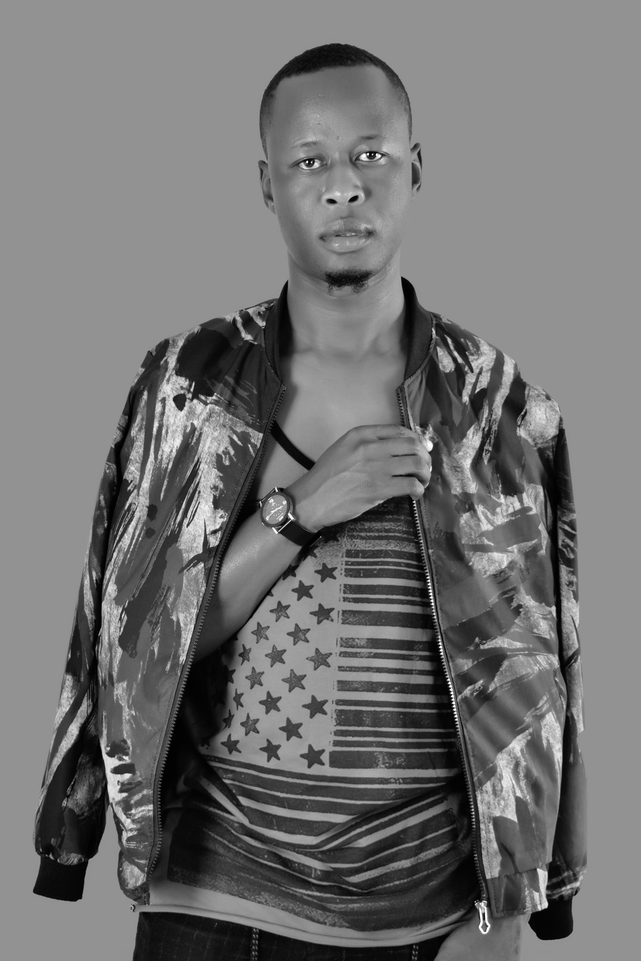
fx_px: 1602
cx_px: 320
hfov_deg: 22.6
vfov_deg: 33.4
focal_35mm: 60
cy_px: 480
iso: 125
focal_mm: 40
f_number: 6.3
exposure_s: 1/80
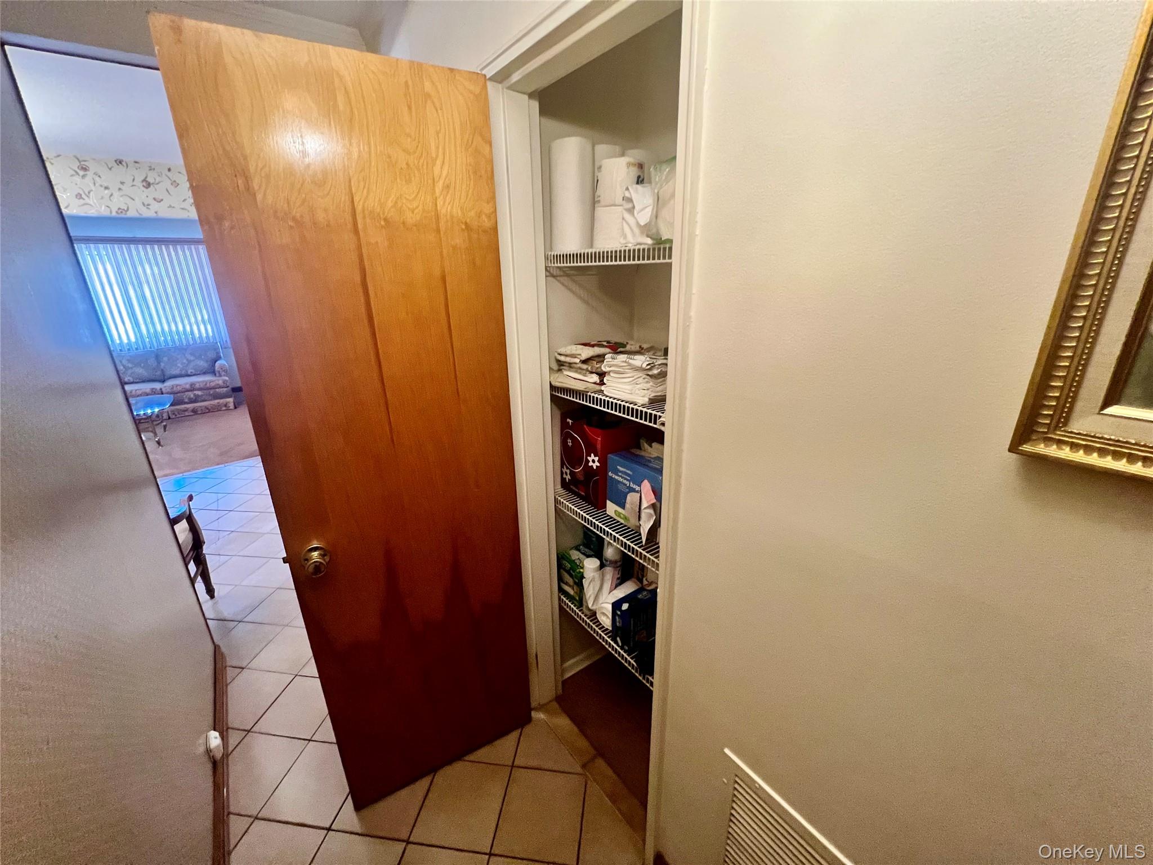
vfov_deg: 89.9
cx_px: 576
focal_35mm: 13
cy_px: 432
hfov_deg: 106.2
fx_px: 433
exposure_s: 1/60
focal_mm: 1.57
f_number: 1.8
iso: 500
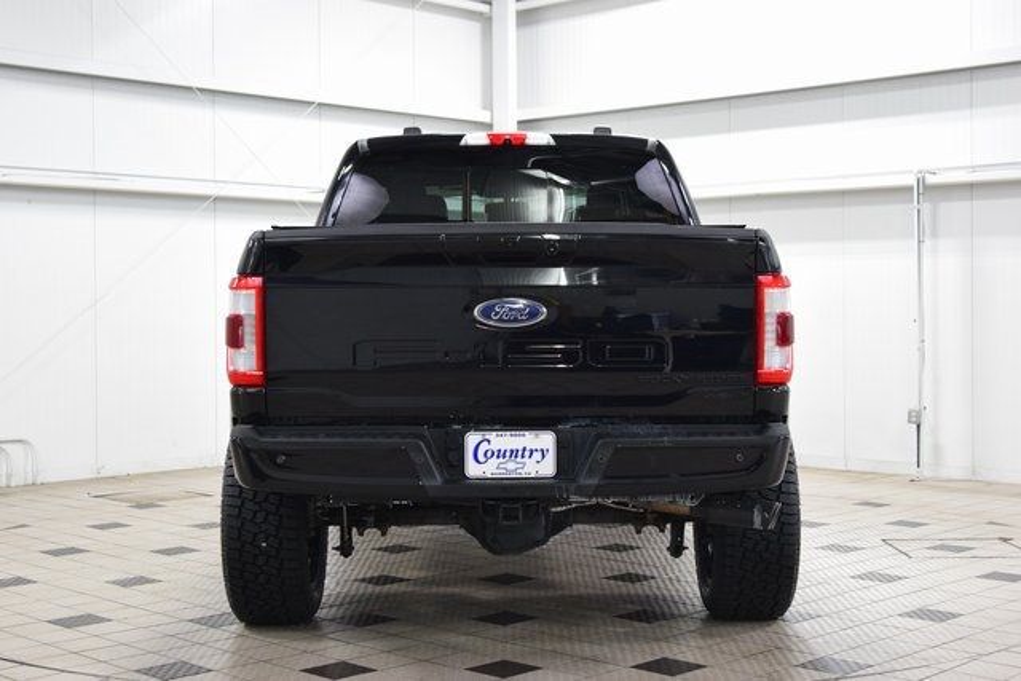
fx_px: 1489
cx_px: 510
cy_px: 340
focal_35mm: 52
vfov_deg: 25.8
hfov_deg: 37.8
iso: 1600
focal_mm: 35
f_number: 4.5
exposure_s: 1/60
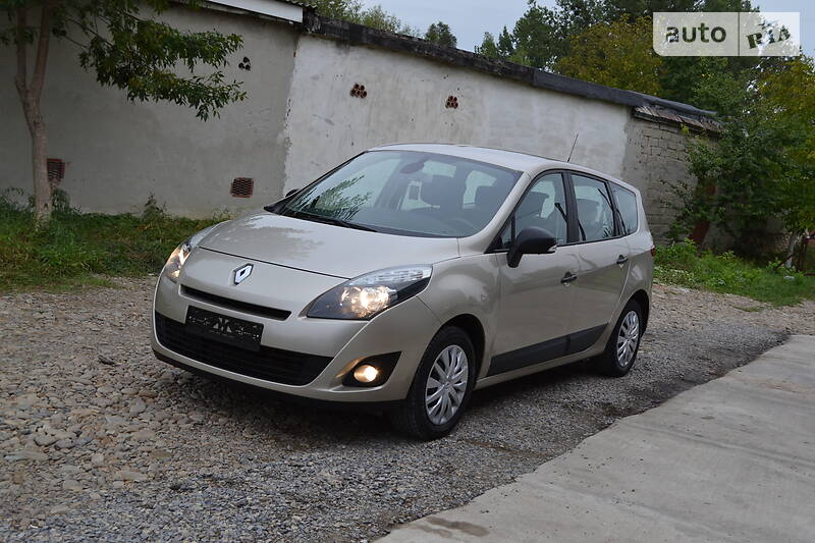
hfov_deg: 46.4
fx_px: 951
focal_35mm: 42
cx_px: 408
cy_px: 272
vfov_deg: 31.9
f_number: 5.6
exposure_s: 1/125
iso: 200
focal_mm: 28
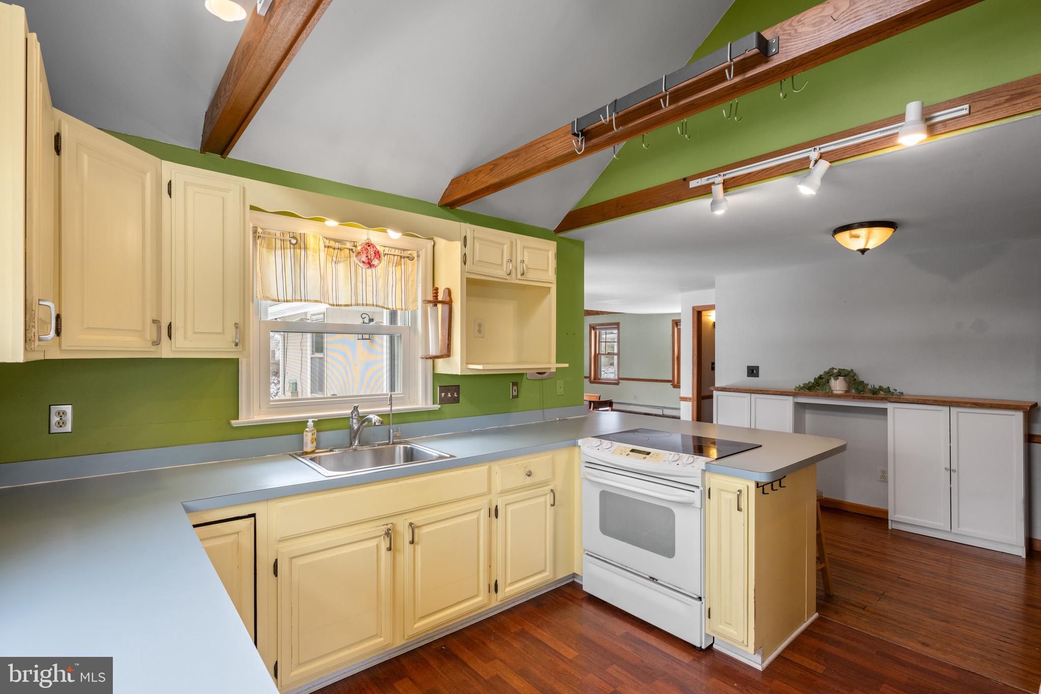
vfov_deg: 70.4
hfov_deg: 93.3
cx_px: 520
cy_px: 347
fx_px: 492
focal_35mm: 17
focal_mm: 17
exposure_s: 1/20
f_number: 8
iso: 640
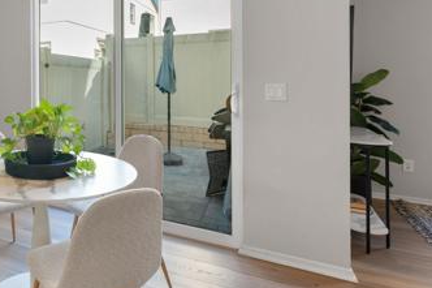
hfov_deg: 57.6
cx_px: 42
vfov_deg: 47.2
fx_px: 324
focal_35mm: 27
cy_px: 100
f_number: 11
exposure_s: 1/4
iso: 640
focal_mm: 14
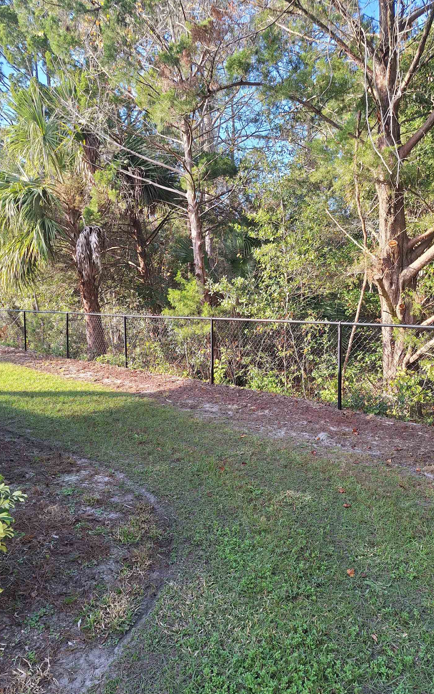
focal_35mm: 25
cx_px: 223
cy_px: 347
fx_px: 473
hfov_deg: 49.3
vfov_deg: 72.6
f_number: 1.8
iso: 40
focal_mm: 5.54
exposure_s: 1/312
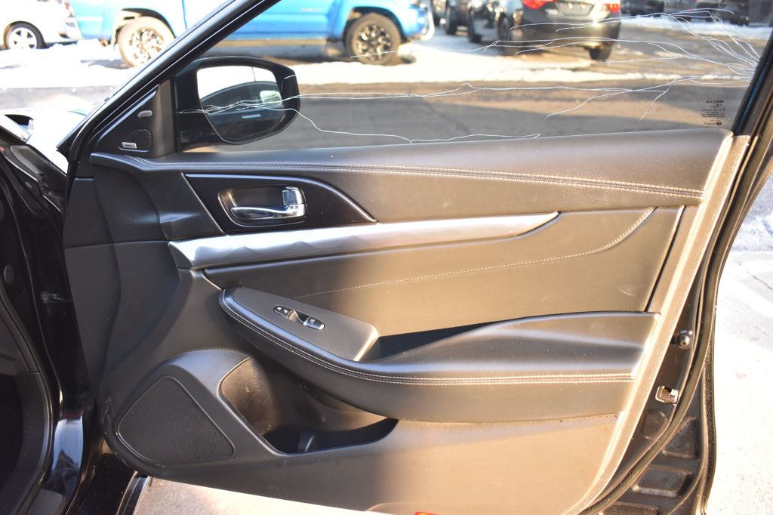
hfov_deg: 55.1
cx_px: 386
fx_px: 741
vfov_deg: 38.3
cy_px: 258
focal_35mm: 34
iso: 1000
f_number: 4
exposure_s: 1/125
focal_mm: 23
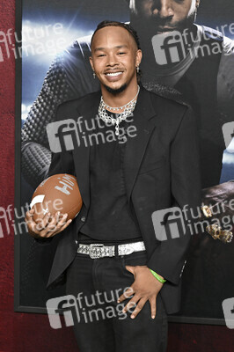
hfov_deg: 23.7
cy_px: 176
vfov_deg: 35.1
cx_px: 117
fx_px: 557
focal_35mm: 57
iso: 400
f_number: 6.3
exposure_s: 1/400
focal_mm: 57
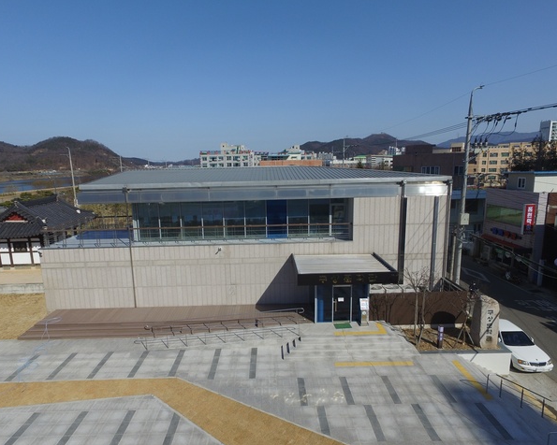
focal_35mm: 21
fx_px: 346
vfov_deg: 65.5
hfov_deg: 77.6
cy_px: 223
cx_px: 272
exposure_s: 1/1808
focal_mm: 3.61
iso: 100
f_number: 2.8
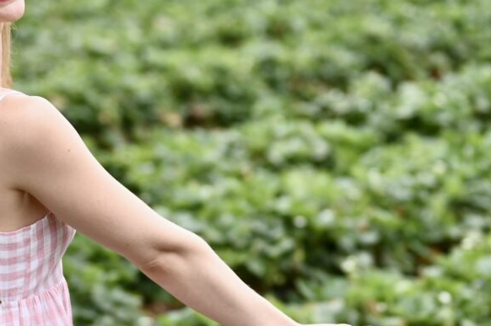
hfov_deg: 9.4
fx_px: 2998
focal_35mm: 220
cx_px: 326
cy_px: 173
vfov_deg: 6.2
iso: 110
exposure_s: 1/1250
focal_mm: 50
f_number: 1.8
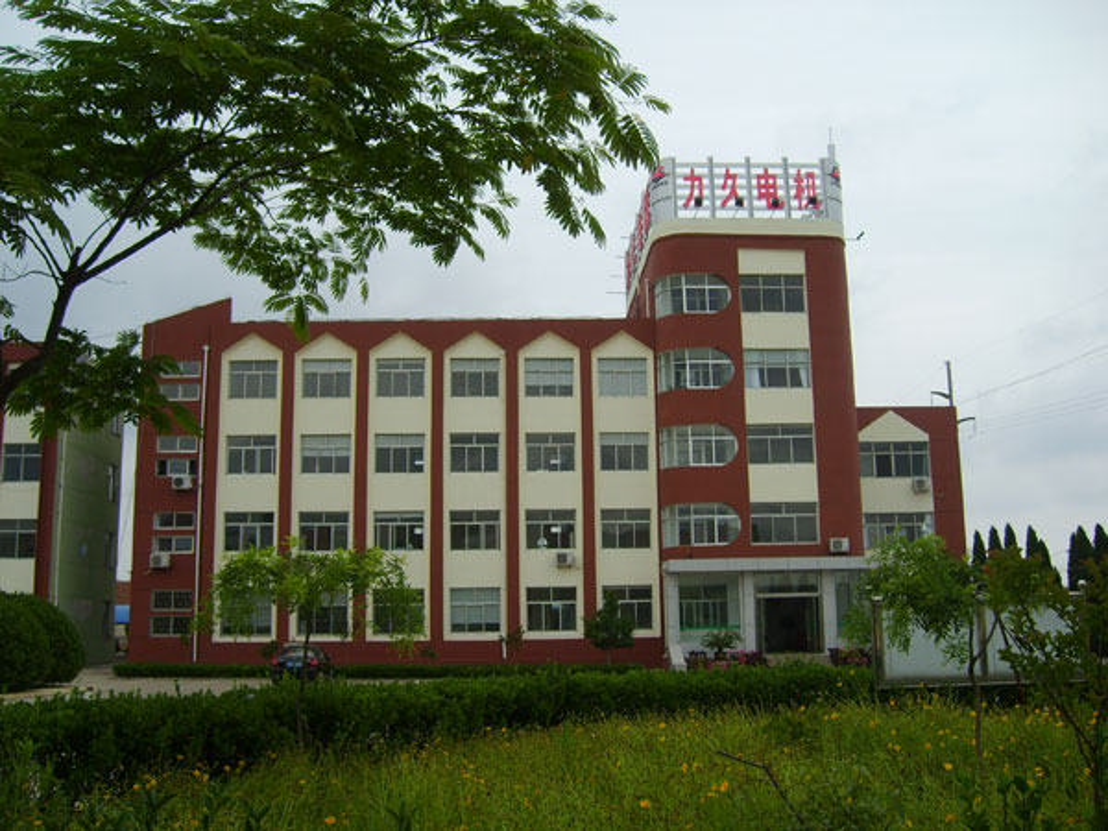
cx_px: 554
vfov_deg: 40.7
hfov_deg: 52.6
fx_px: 1120
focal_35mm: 35
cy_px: 416
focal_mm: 5.8
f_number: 2.8
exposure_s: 1/500
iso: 50
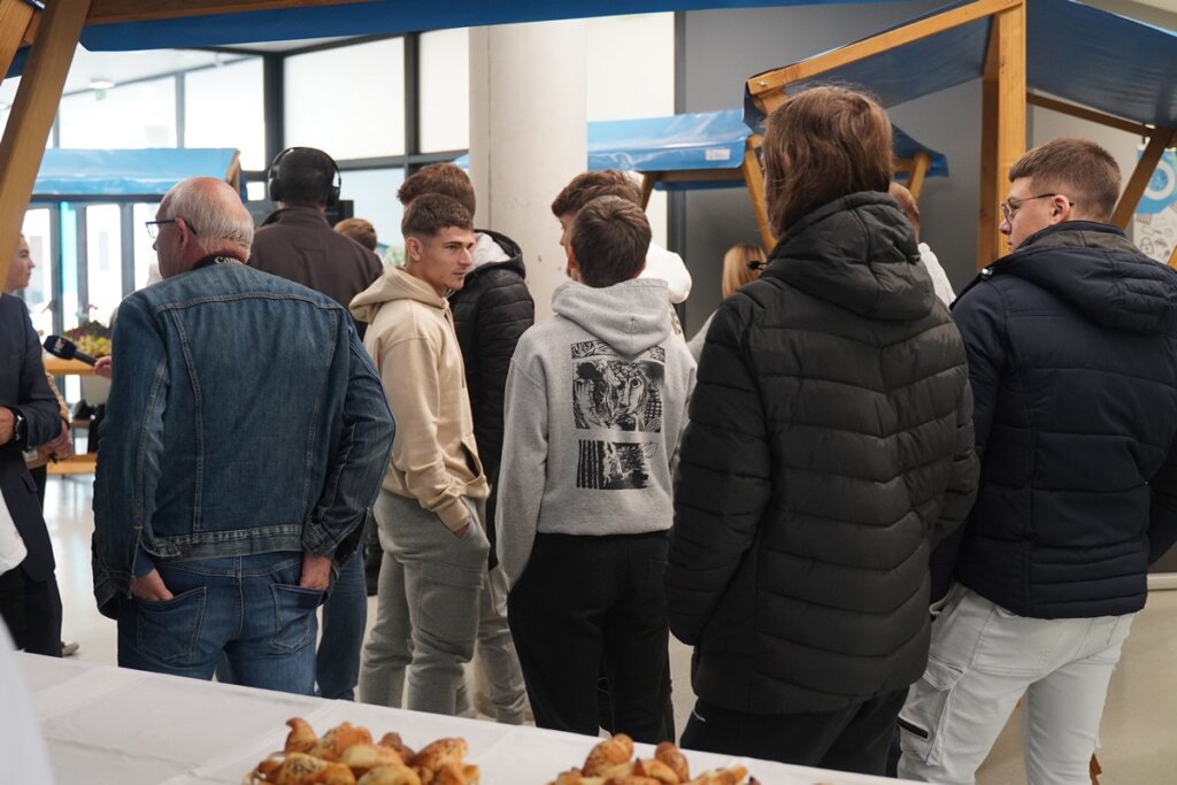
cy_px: 392
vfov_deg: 29.9
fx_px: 1471
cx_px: 588
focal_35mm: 45
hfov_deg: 43.6
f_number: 2.8
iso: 1250
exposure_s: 1/125
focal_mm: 30
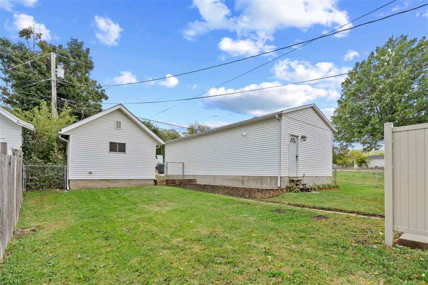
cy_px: 142
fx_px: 190
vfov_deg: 73.7
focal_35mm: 16
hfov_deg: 96.7
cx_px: 214
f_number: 8
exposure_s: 1/200
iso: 800
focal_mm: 16
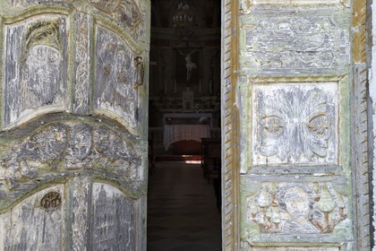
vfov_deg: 28.1
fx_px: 501
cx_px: 188
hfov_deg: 41.1
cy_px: 126
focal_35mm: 48
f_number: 11
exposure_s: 1/60
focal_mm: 48
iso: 200
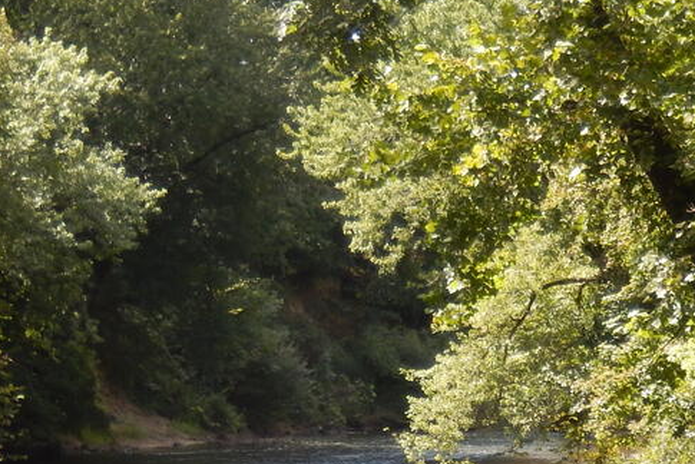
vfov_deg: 6.5
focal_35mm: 209
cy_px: 526
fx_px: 4037
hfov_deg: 9.8
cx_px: 234
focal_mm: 13.1
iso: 125
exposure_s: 1/125
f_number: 4.9
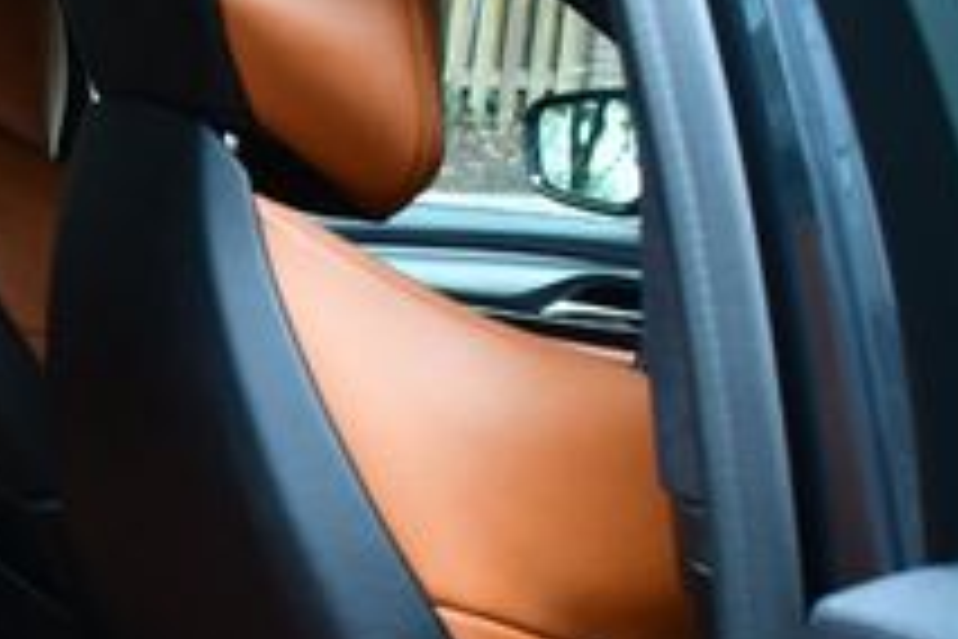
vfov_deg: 15.0
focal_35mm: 90
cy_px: 616
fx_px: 2395
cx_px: -324
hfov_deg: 20.5
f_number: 3.5
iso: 800
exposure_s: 1/125
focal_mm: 20
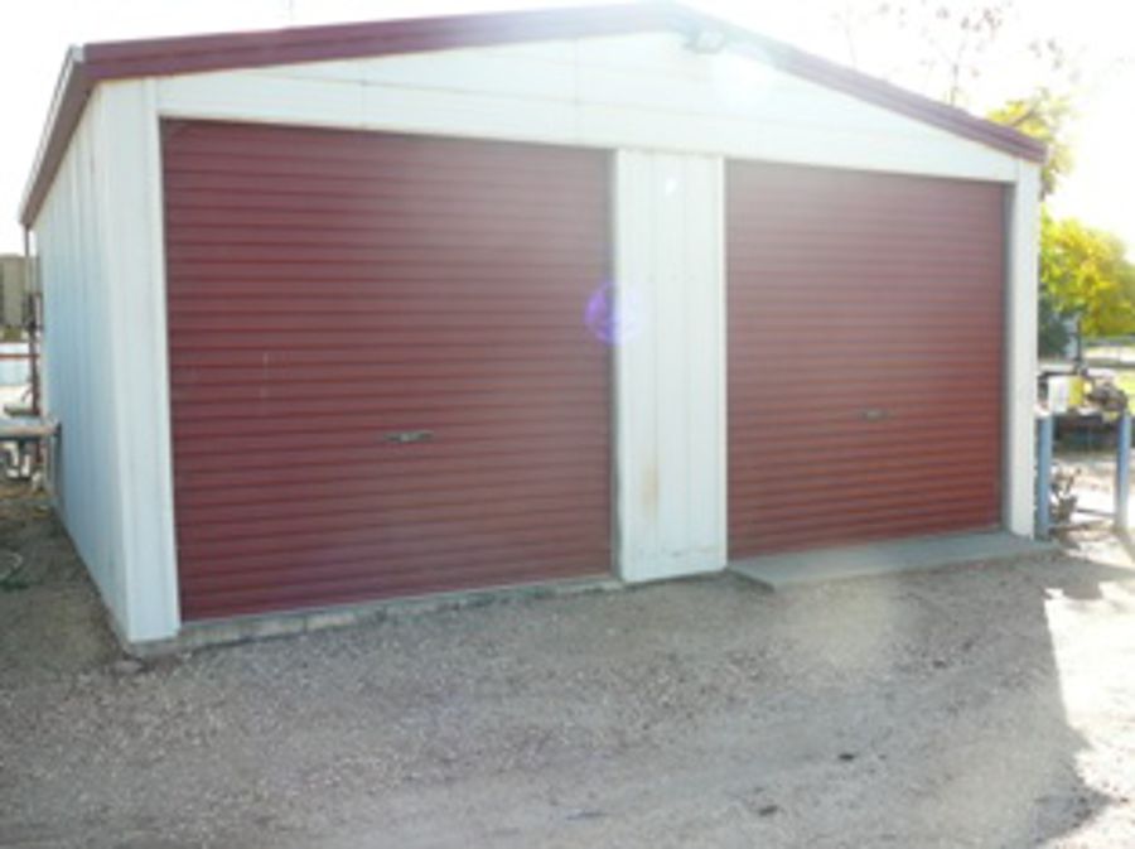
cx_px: 568
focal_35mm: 35
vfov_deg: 40.6
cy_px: 424
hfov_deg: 52.7
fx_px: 1146
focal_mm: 5.2
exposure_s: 1/200
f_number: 2.8
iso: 80
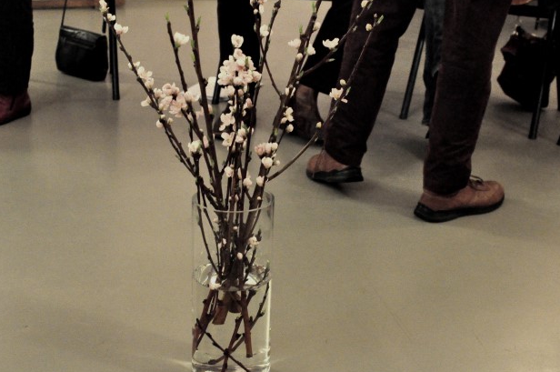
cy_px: 164
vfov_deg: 22.0
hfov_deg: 32.6
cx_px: 236
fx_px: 957
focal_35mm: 62
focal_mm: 35
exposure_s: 1/15
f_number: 5
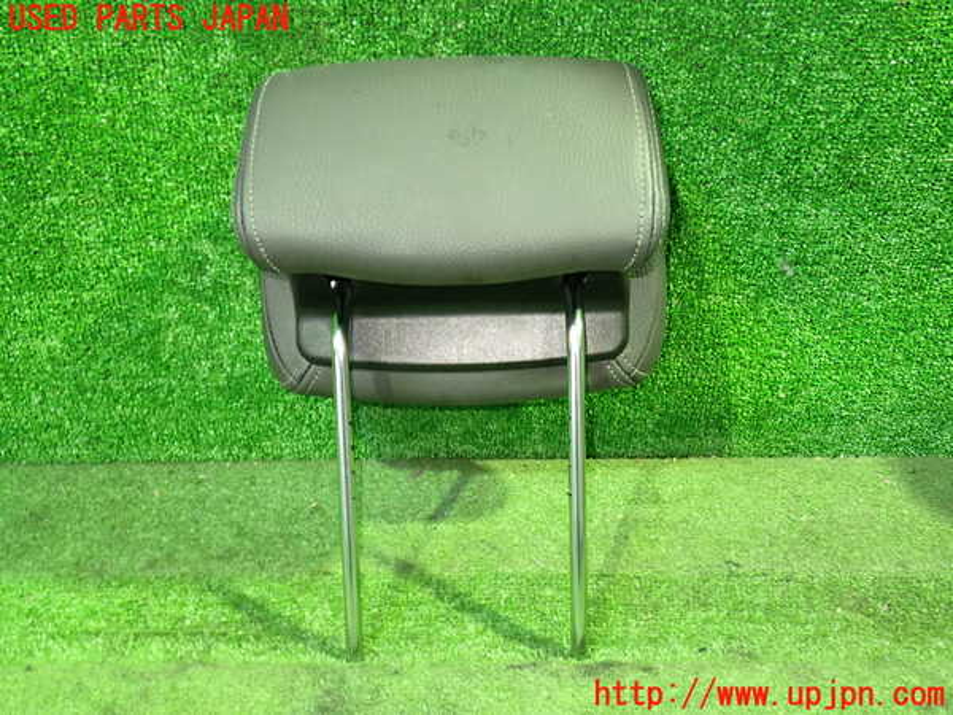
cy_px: 358
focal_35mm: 30
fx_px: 826
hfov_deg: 60.0
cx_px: 476
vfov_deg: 46.8
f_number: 2.3
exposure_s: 1/15
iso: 800
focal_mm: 5.4
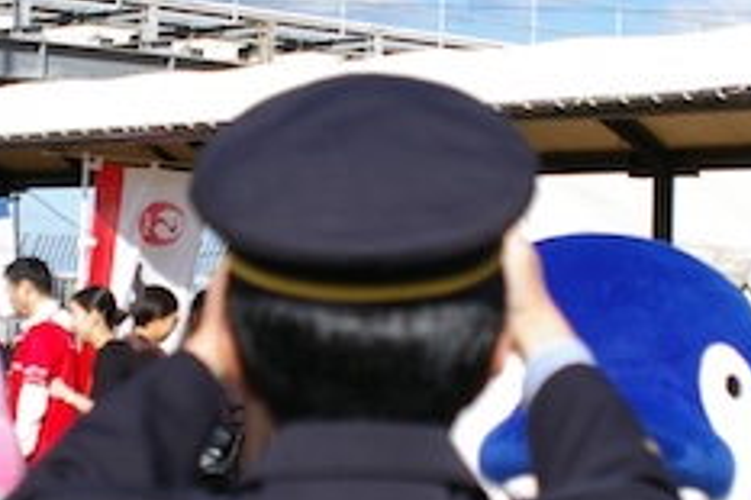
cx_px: 284
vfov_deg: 12.7
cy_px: 253
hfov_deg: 18.9
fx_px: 2251
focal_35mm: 108
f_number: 4
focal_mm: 28
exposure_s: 1/4000
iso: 400
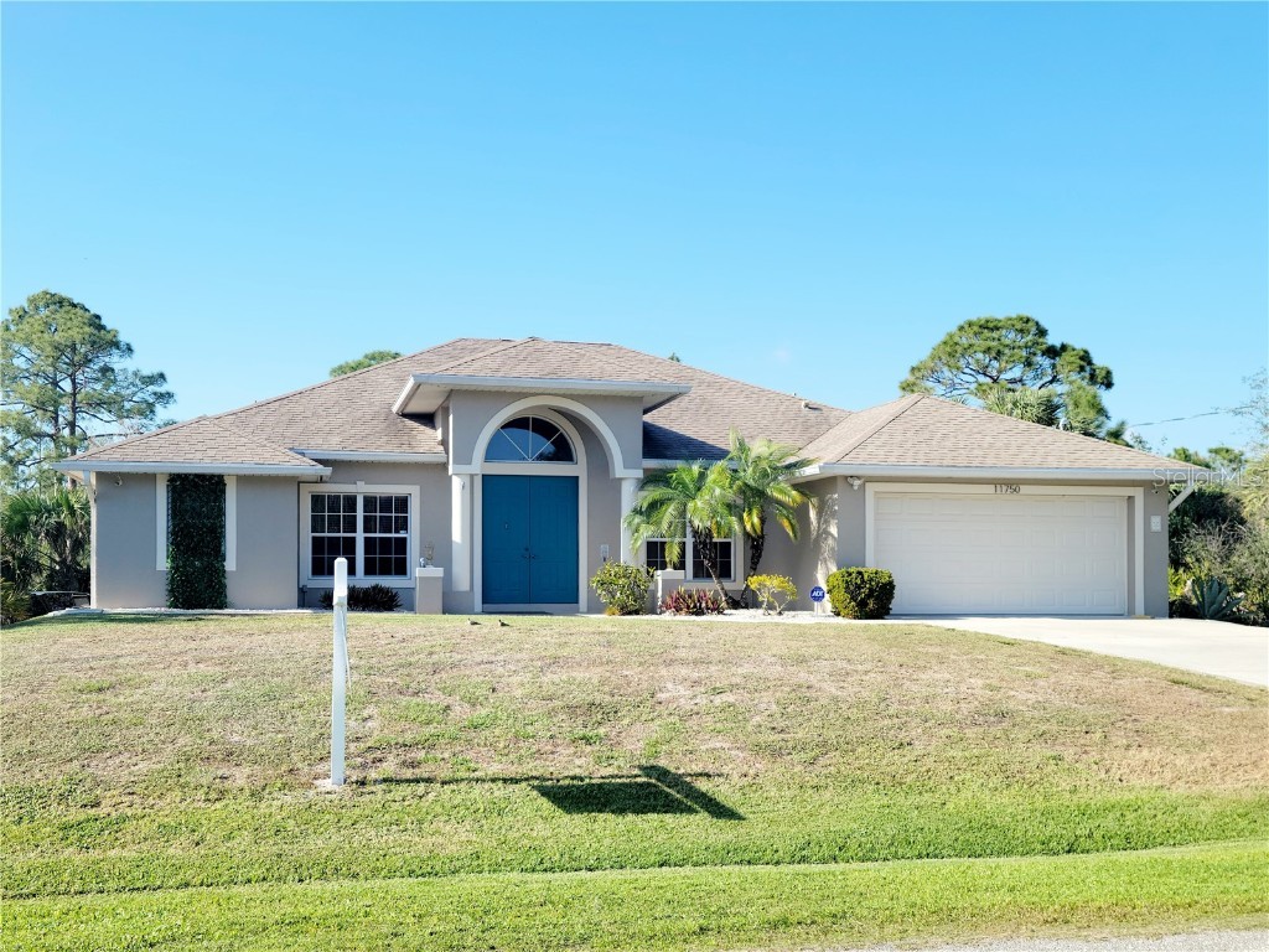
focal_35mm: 28
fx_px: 1026
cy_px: 476
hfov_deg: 63.4
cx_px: 634
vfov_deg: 49.7
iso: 25
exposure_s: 1/667
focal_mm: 5.9
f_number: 2
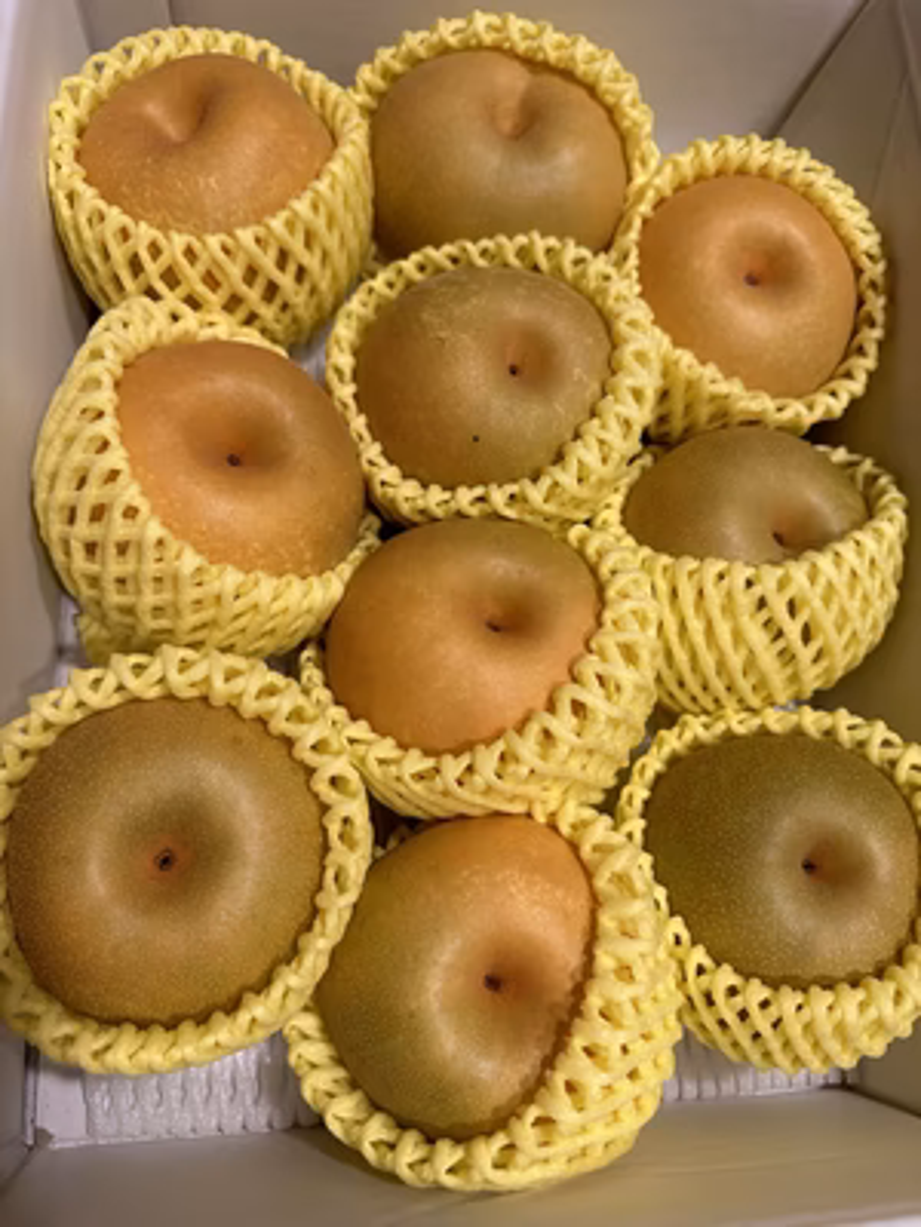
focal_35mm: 24
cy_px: 614
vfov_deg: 71.6
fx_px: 851
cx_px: 460
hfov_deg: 56.8
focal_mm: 6.86
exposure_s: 1/50
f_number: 1.78
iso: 160
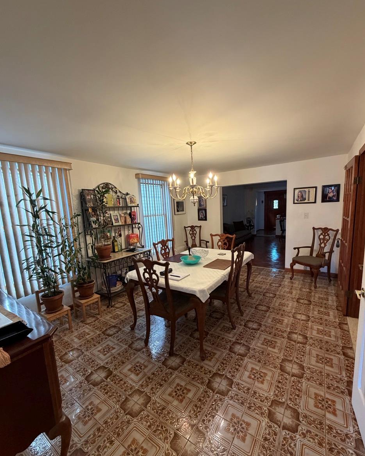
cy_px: 237
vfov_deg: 96.7
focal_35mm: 15
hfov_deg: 84.0
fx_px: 203
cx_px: 187
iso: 320
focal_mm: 2.22
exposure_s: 1/60
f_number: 2.2
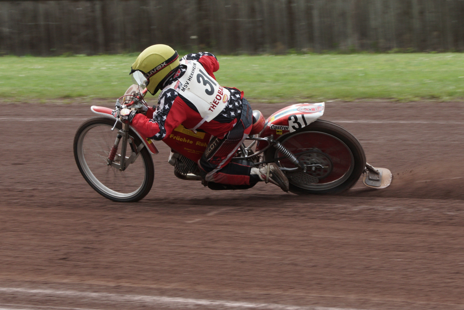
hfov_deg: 11.4
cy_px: 155
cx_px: 232
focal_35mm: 180
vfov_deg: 7.6
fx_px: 2320
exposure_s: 1/500
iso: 320
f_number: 9
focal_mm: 120
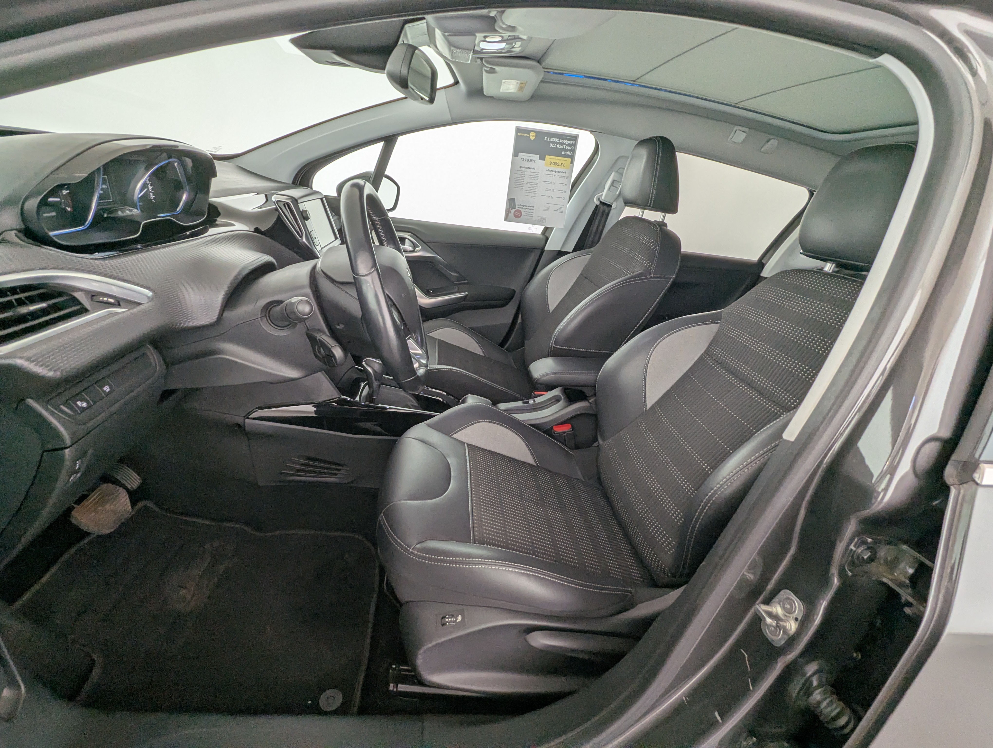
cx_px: 496
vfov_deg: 78.2
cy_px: 374
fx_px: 460
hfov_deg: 94.4
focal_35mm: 16
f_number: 2.2
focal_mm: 2.35
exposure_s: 1/89
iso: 76
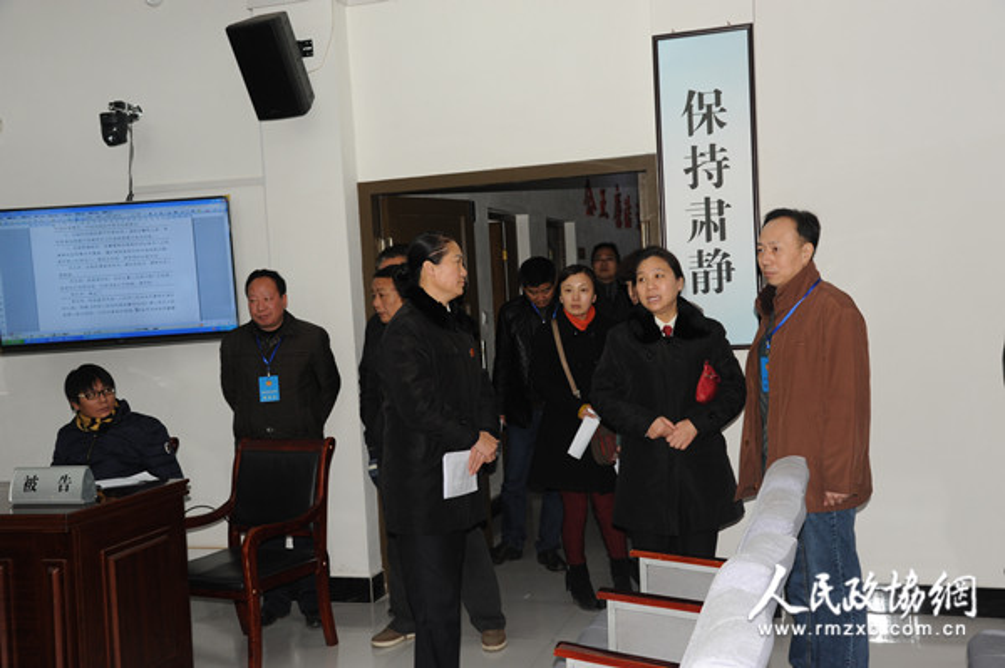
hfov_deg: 50.7
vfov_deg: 35.0
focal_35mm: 38
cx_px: 502
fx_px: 1060
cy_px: 334
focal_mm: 38
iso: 1000
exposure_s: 1/60
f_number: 8
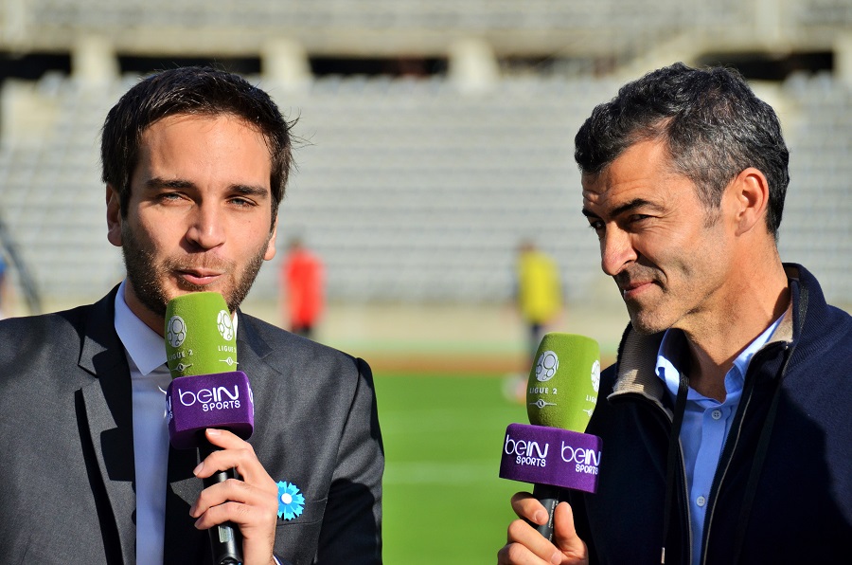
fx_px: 6908
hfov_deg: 7.1
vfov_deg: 4.7
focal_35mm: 292
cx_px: 426
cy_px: 282
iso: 400
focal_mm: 195
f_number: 6.3
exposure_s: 1/2500
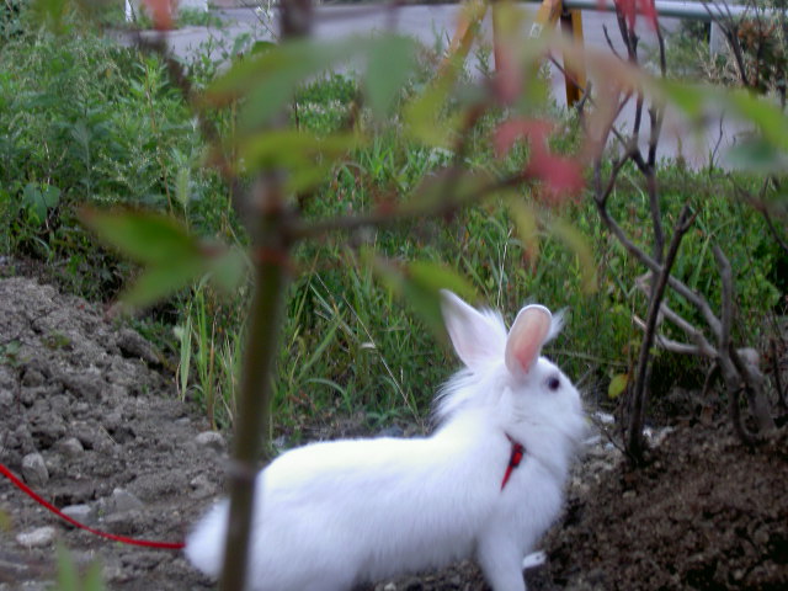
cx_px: 394
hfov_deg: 23.3
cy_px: 296
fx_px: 1912
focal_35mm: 84
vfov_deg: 17.6
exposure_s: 1/21.8
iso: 100
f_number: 4.1
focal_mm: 17.4
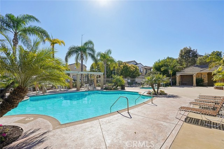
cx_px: 112
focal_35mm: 16
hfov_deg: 96.8
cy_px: 74
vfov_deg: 73.7
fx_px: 99
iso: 400
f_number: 8
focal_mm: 16
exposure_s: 1/1250
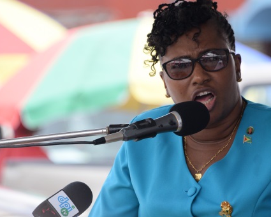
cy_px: 117
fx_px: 3986
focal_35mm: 497
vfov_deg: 3.1
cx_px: 164
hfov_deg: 3.9
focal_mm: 250
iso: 400
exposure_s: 1/400
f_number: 5.6
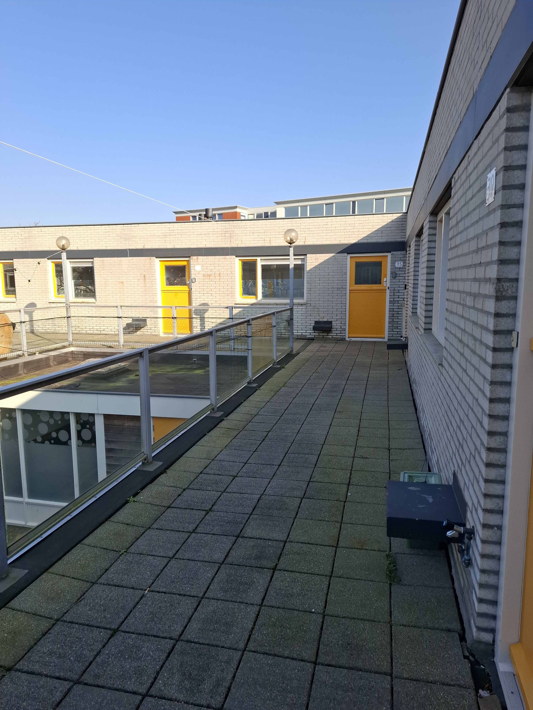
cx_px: 266
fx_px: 472
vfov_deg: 73.9
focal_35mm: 23
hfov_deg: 58.9
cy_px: 355
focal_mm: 5.54
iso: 50
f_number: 1.8
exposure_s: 1/1168
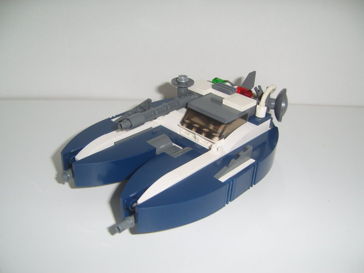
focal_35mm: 38
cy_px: 136
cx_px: 182
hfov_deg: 49.0
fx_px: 400
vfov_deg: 37.7
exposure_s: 1/30
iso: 100
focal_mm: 7.8
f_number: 2.8
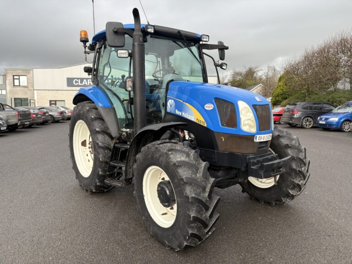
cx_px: 176
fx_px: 264
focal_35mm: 26
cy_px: 132
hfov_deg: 67.3
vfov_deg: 53.1
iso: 50
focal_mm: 5.96
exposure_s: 1/756
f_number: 1.6
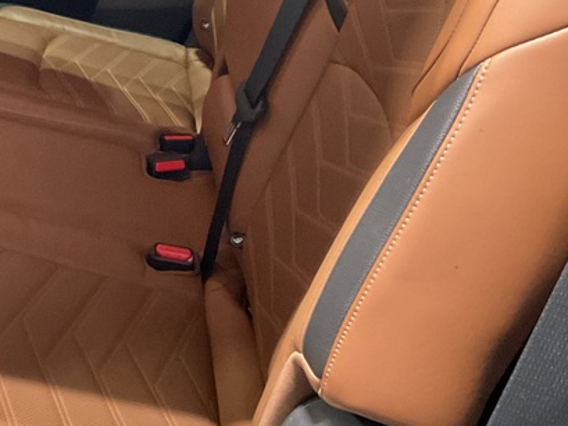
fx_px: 1116
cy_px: 53
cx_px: 43
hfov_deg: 27.4
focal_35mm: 68
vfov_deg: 21.2
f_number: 1.8
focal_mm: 3
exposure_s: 1/25
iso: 320
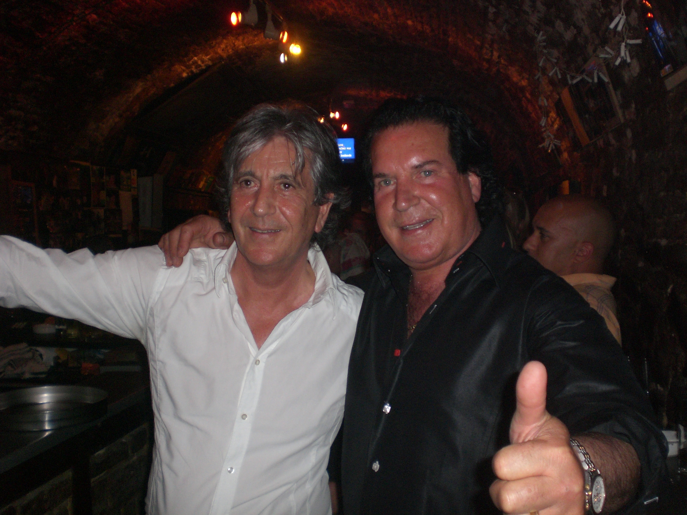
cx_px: 344
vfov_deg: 37.7
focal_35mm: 38
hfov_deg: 49.0
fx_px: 754
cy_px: 258
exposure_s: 1/60
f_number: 3.1
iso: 200
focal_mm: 6.3
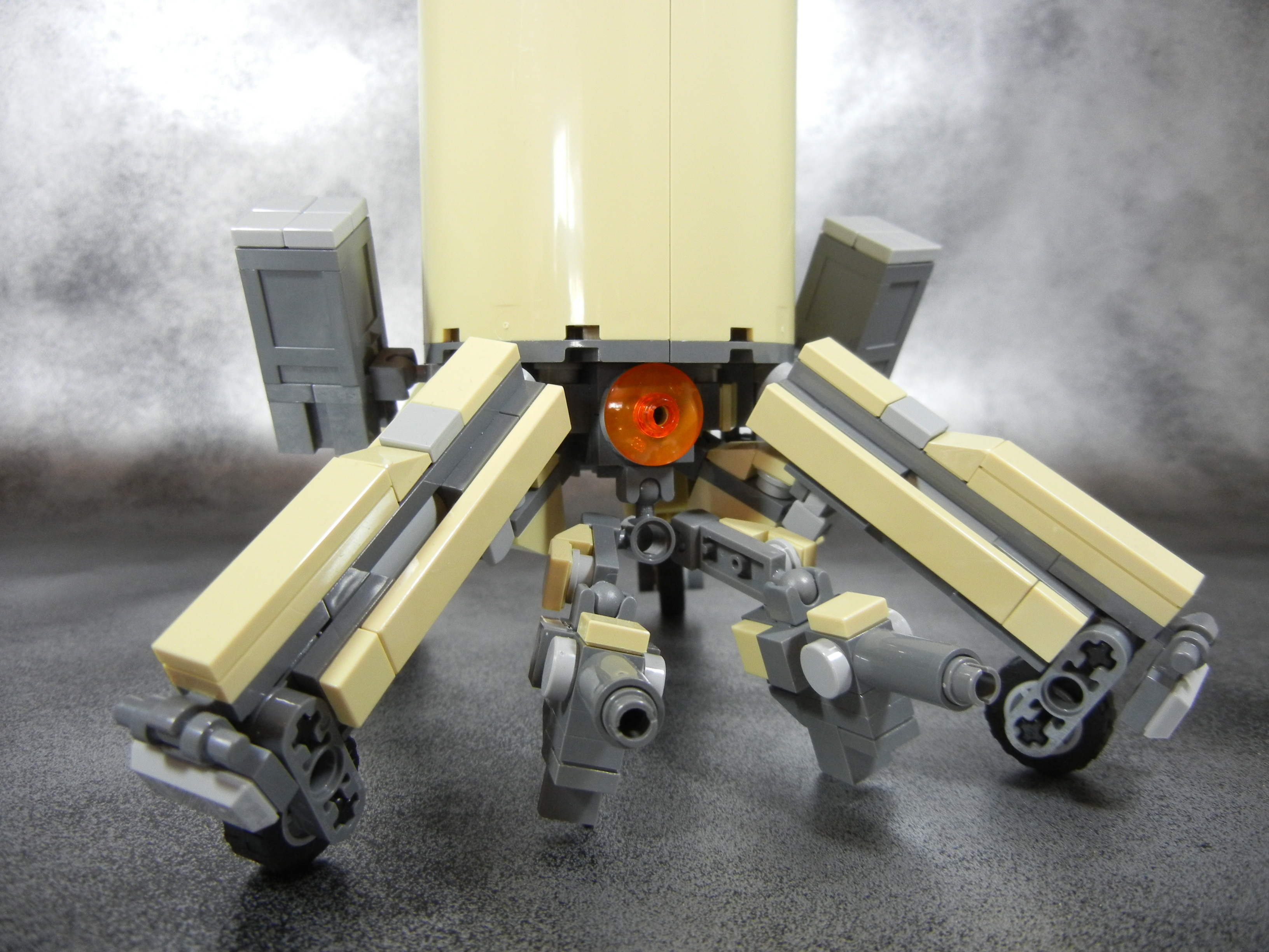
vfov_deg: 46.8
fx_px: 1100
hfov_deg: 60.0
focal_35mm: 30
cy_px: 476
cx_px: 634
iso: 400
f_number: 3.5
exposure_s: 1/49.7
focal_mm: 5.4
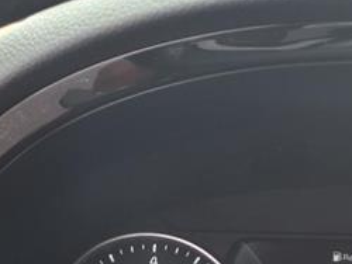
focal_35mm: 69
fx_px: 702
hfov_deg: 26.3
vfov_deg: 20.1
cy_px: 309
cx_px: 372
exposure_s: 1/169
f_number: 1.9
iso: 40
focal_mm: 3.58
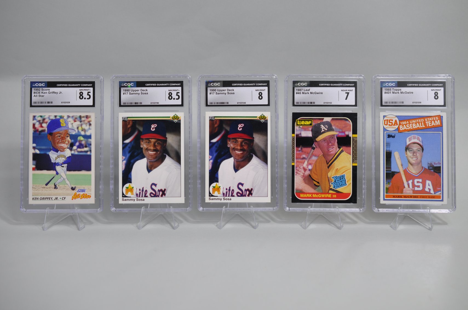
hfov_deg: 33.4
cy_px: 155
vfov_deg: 22.6
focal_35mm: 60
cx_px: 234
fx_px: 779
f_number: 5
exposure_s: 1/100
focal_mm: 40
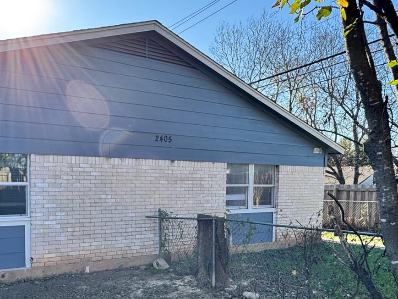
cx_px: 155
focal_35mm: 33
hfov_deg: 54.8
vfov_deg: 42.4
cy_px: 199
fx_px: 379
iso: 40
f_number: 2.2
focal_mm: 2.22
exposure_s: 1/505
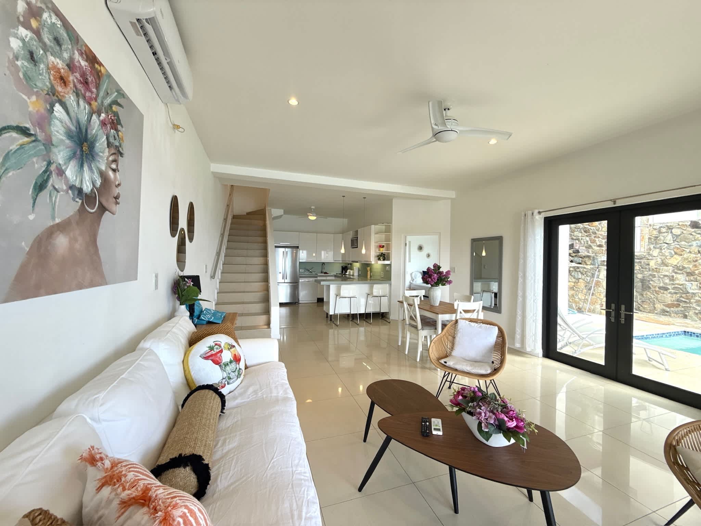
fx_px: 284
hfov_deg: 102.1
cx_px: 350
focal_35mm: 14
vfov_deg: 85.7
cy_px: 263
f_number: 2.2
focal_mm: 2.2
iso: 50
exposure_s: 1/138
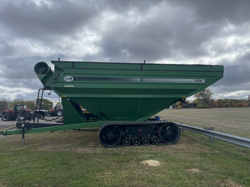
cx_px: 125
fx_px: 188
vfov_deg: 53.1
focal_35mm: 26
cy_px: 94
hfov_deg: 67.3
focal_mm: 4.2
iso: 32
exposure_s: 1/3509
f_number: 1.6
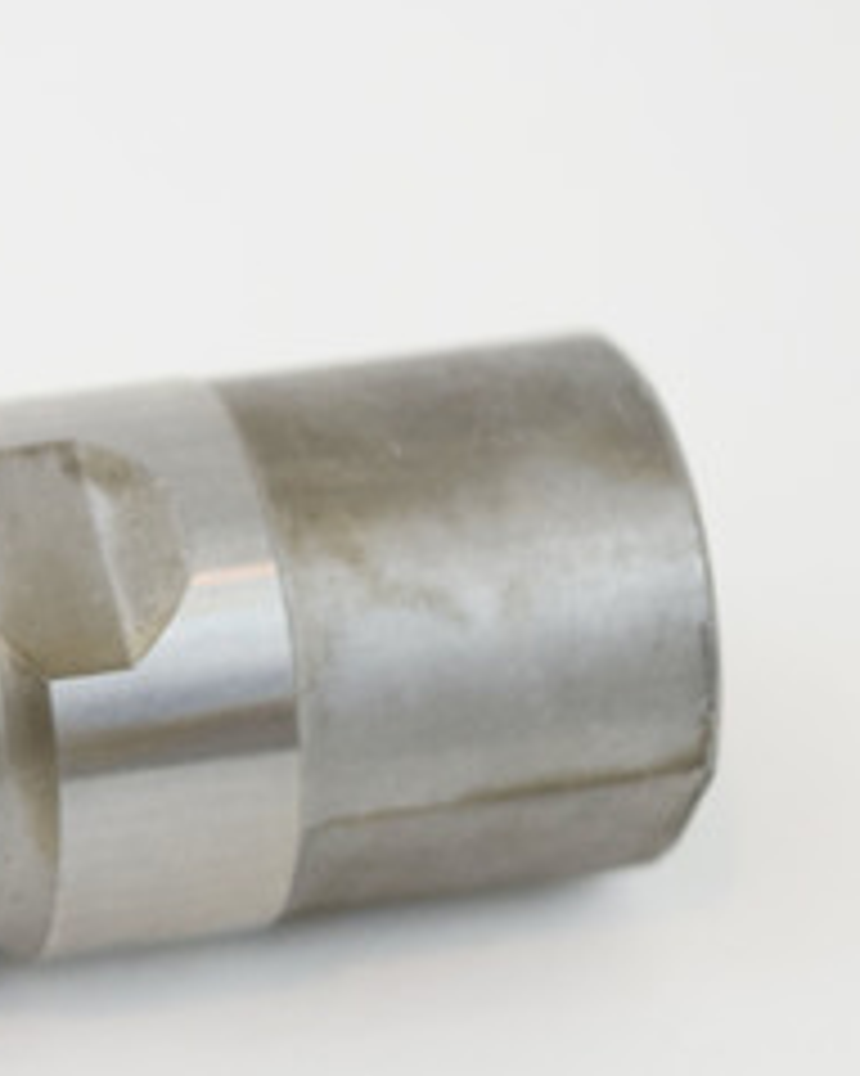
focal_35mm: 207
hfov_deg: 7.4
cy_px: 610
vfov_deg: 9.3
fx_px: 6598
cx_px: -140
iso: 800
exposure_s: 1/50
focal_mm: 55
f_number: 5.6
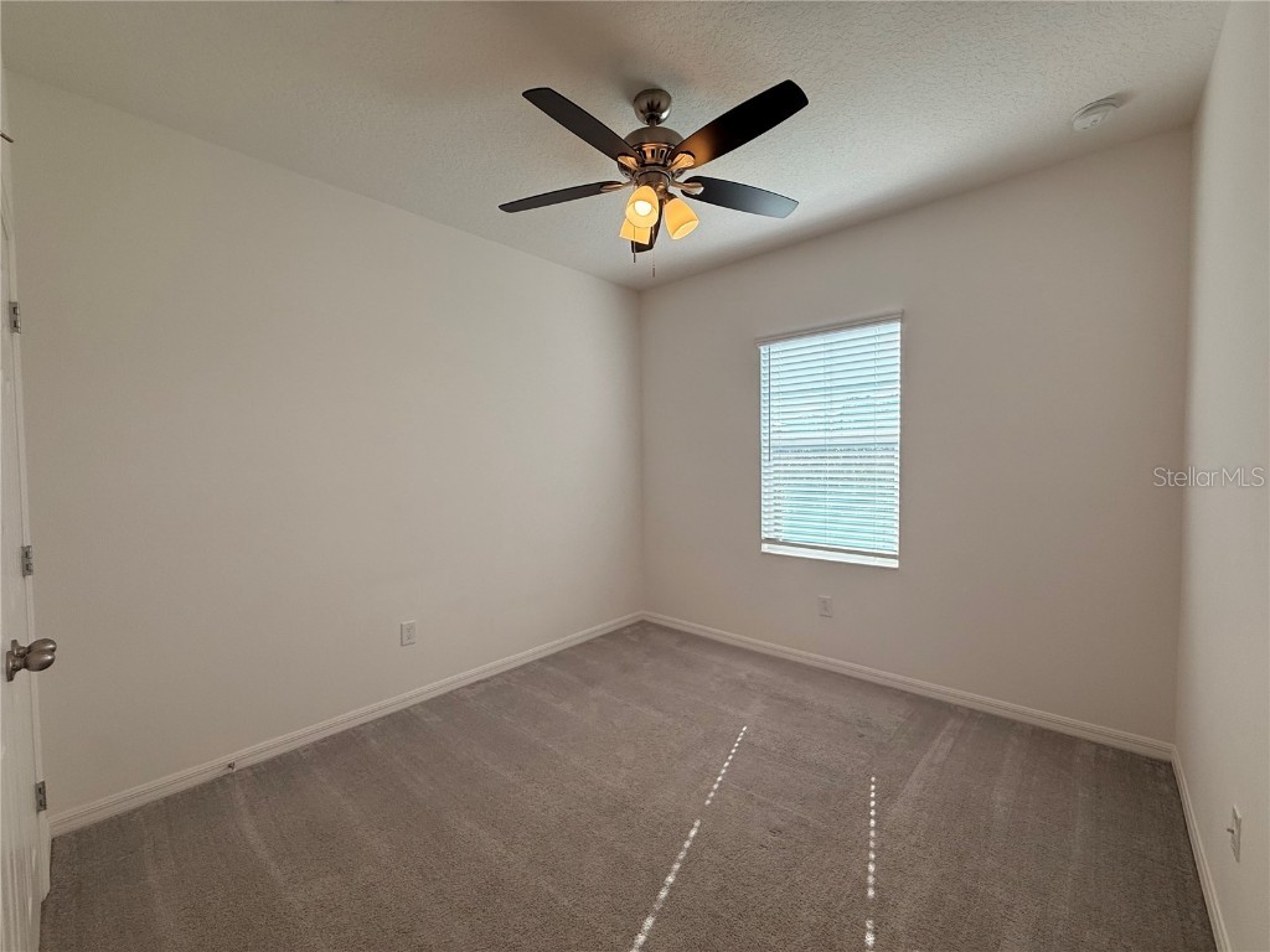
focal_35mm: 14
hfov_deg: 102.1
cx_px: 635
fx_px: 514
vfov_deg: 85.7
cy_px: 476
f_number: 2.2
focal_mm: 2.22
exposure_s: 1/298
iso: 64
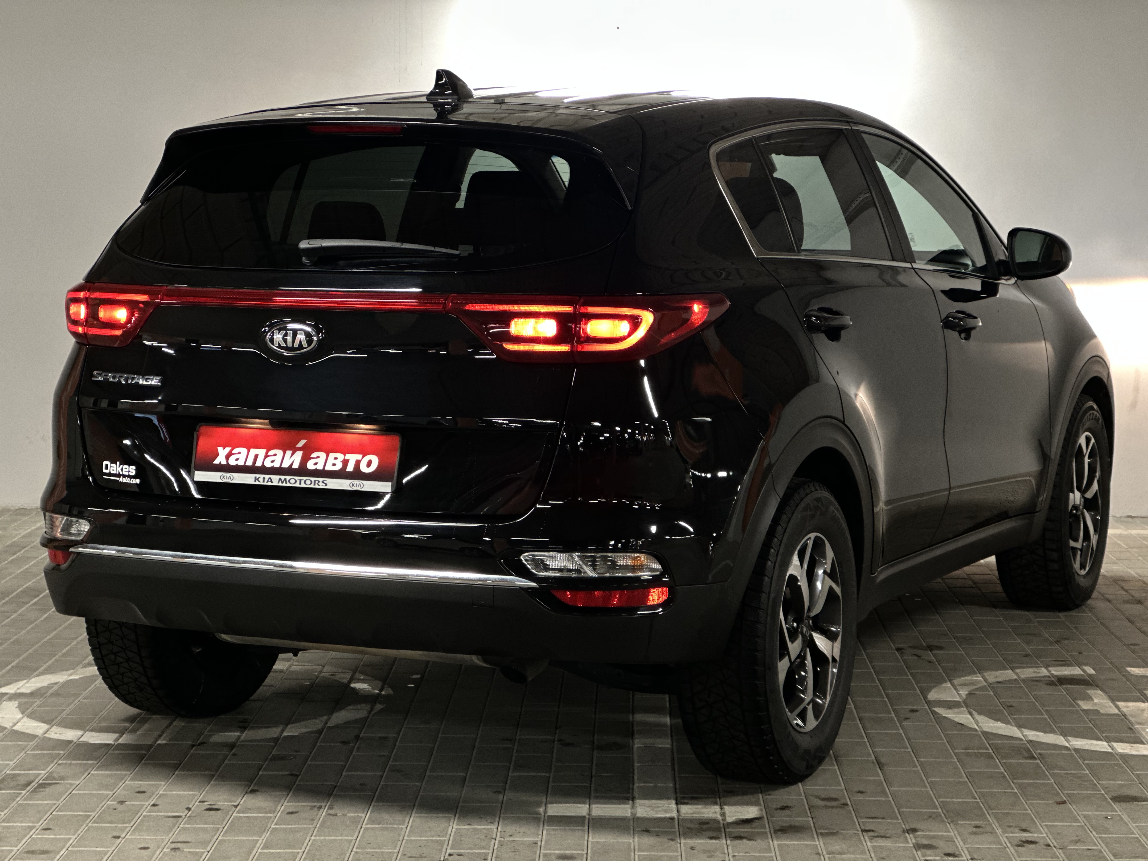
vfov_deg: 19.1
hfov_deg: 25.3
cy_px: 430
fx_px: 2554
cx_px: 574
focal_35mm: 77
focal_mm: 9
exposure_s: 1/21
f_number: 2.8
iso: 500
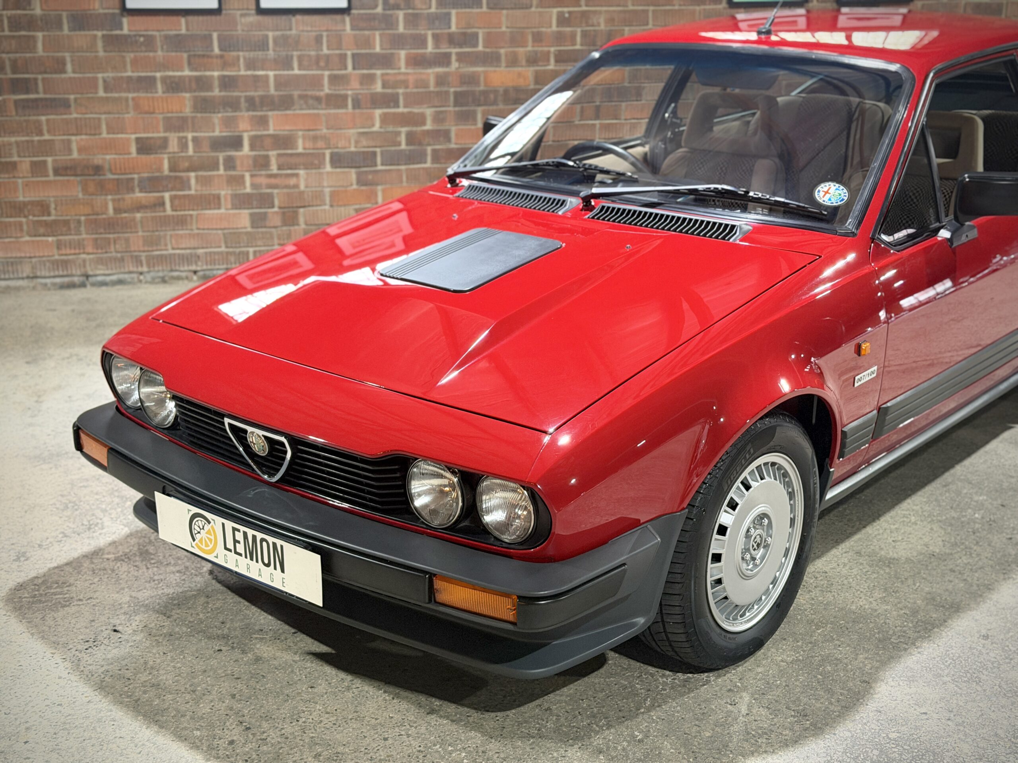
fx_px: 1412
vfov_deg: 30.3
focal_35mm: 48
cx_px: 509
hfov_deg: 39.7
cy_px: 382
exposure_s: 1/33
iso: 320
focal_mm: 6.76
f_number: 1.78
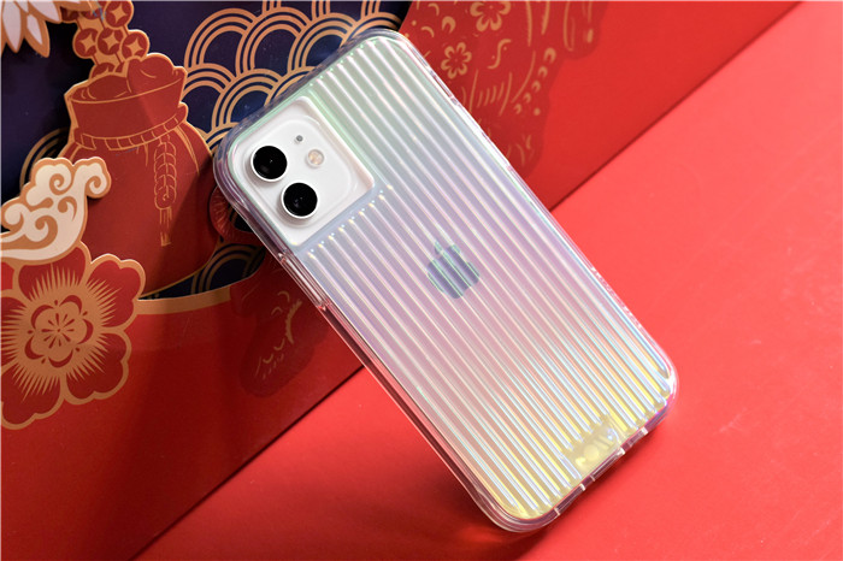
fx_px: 1755
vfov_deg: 18.2
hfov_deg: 27.0
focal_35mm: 75
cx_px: 422
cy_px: 280
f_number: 5
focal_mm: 50
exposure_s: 1/100
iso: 800
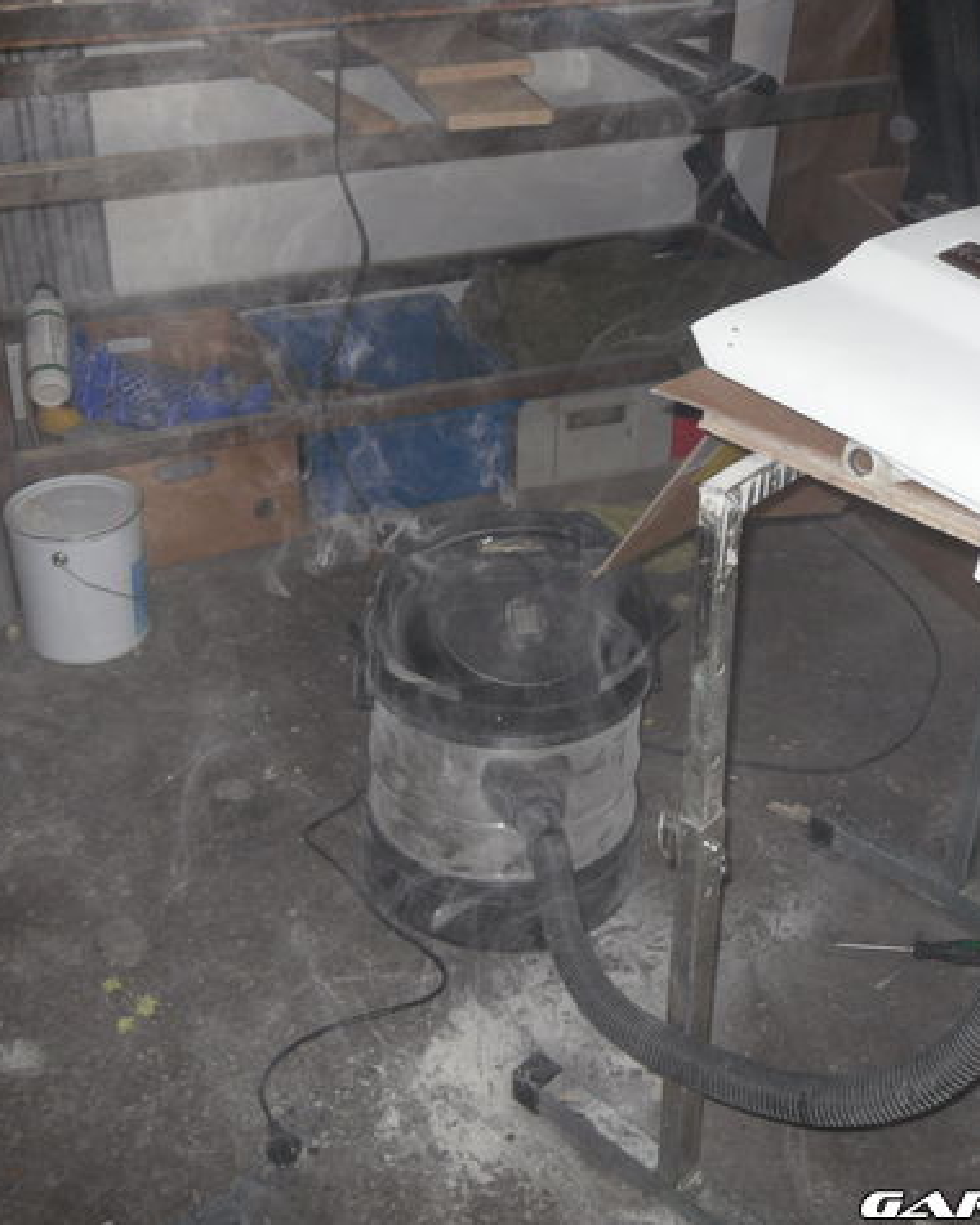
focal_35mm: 46
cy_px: 611
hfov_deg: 32.7
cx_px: 477
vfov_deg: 40.3
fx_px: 1668
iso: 80
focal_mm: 6.3
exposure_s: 1/45
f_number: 3.5
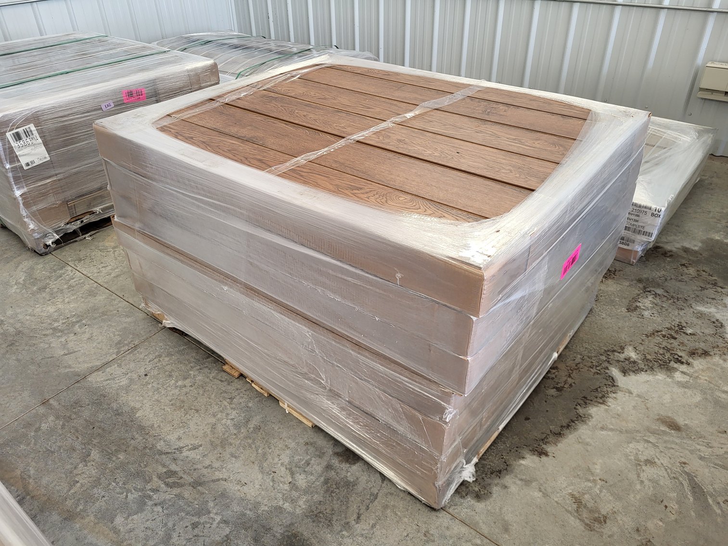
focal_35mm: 26
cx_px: 364
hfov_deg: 67.3
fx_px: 547
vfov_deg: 53.1
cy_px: 273
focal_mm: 5.4
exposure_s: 1/120
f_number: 1.8
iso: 160
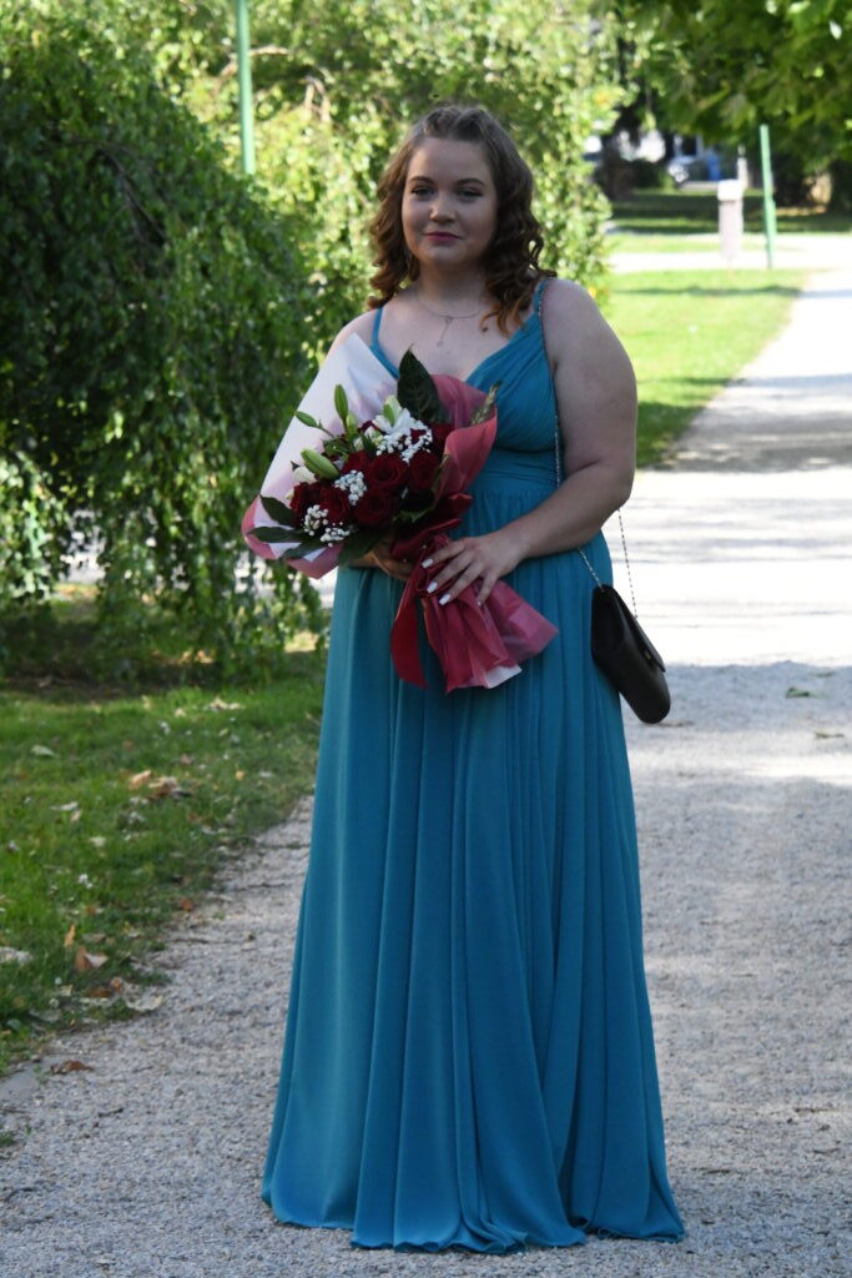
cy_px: 639
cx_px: 426
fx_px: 5323
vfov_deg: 13.7
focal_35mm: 150
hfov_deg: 9.2
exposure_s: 1/1600
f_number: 10
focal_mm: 100
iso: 4000
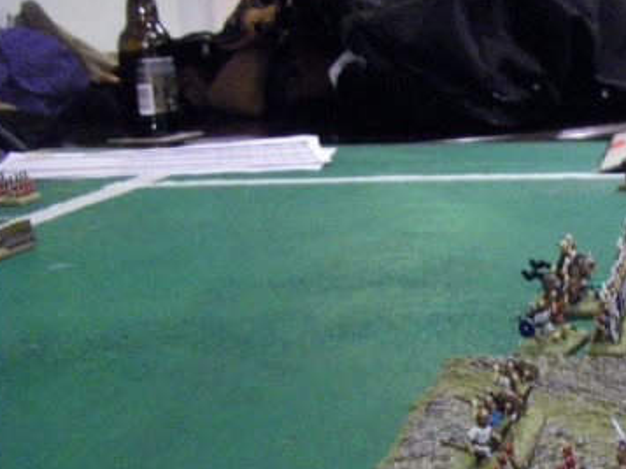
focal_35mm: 81
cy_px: 395
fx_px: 1463
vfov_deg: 18.0
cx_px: 654
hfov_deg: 23.0
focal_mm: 6.3
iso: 800
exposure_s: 1/4
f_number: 3.5
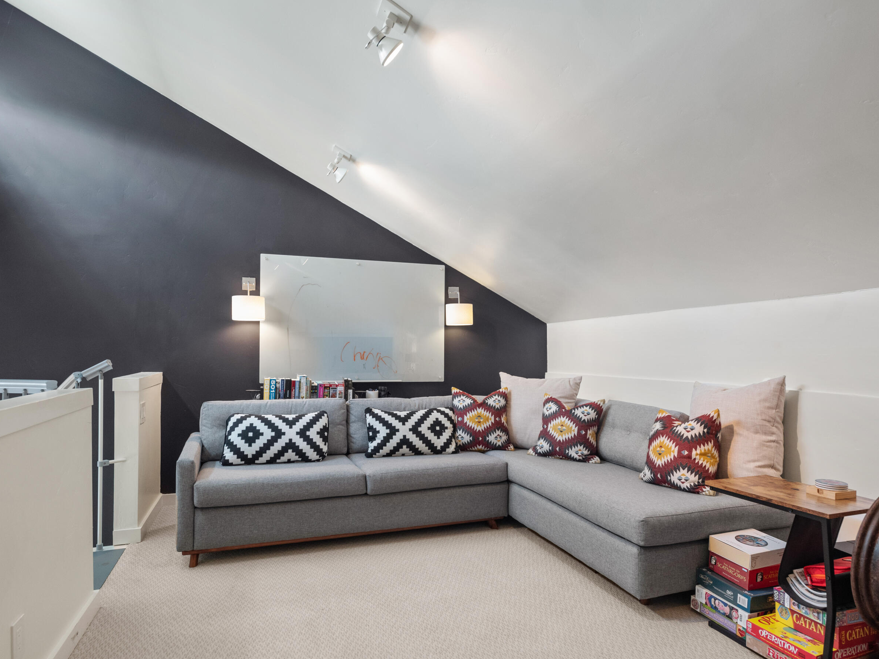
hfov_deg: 73.9
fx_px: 584
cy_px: 352
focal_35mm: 23
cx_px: 436
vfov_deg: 58.8
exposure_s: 1/15
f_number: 7.1
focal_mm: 19
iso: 1000
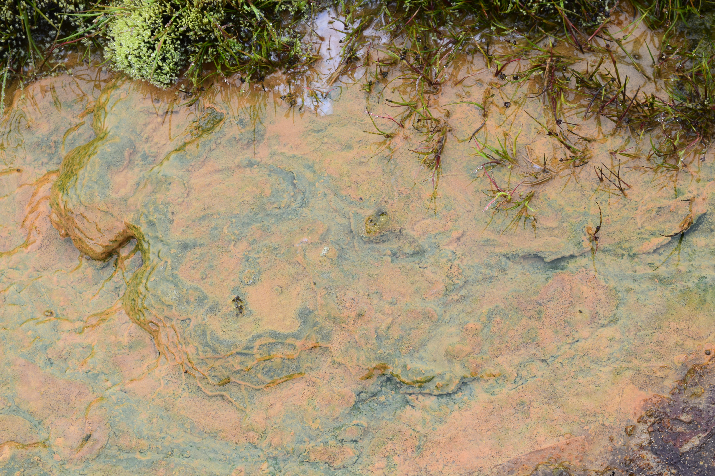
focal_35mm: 82
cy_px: 238
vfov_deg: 16.6
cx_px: 358
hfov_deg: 24.6
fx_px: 1638
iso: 400
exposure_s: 1/200
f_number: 10
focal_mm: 55
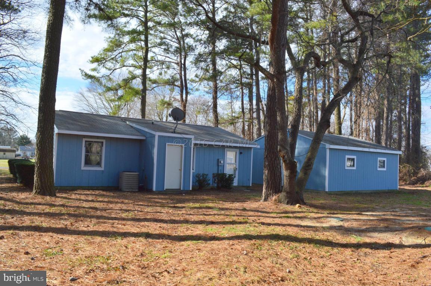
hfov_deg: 67.4
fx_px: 323
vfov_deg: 47.8
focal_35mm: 27
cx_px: 216
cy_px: 143
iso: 400
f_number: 11
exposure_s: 1/320
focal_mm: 18
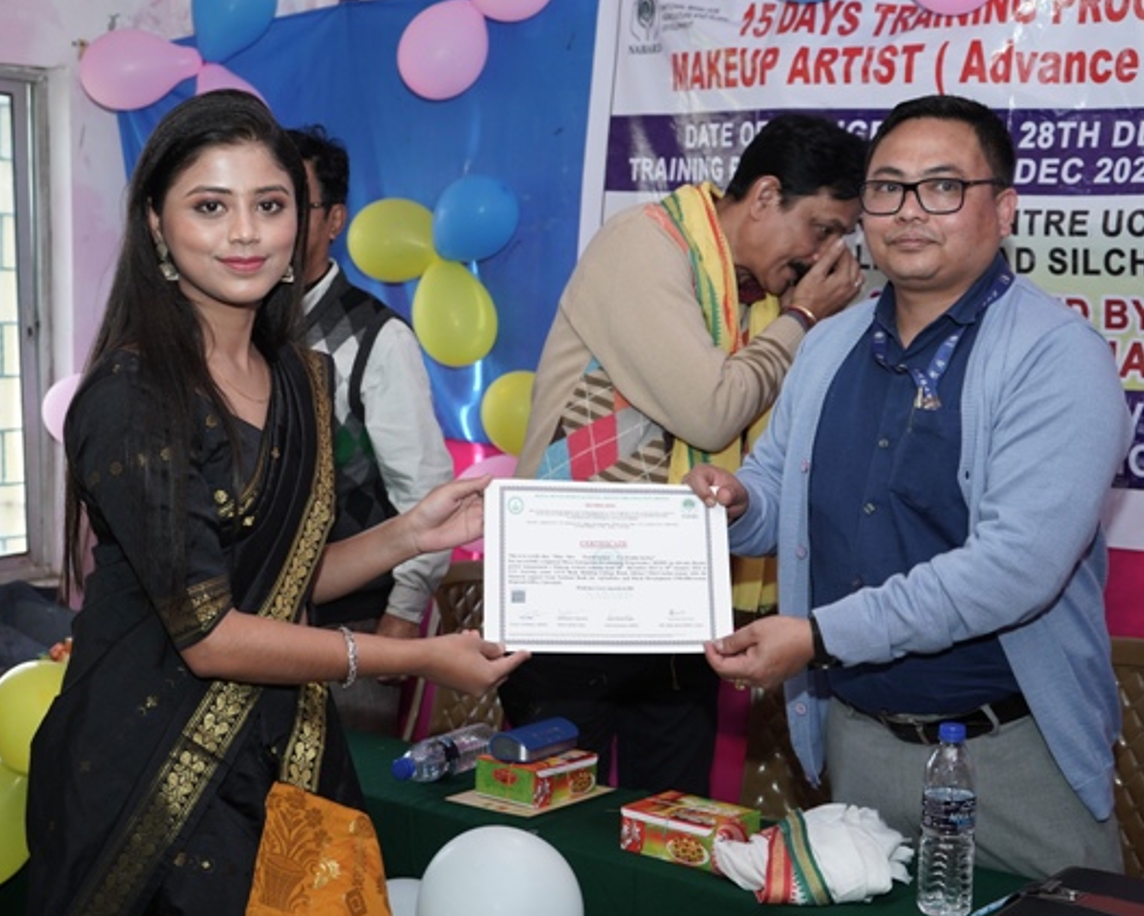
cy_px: 459
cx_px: 541
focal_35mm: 49
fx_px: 1660
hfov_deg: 38.0
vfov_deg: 30.9
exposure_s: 1/200
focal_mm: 43
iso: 800
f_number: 4.5
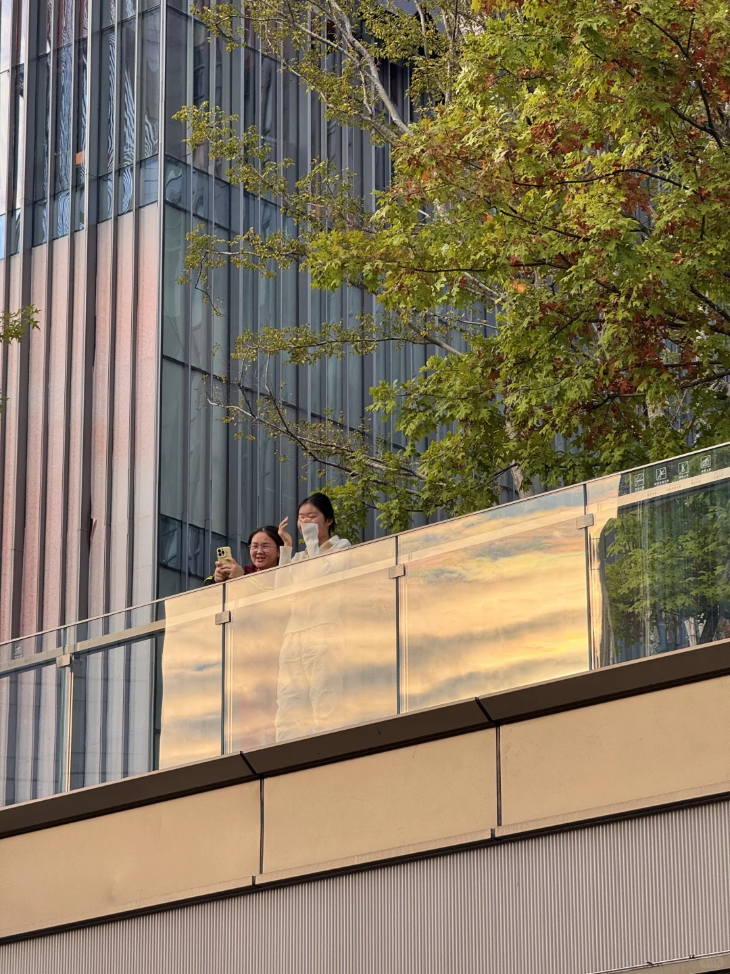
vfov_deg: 16.4
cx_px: 365
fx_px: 3374
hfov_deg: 12.3
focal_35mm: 120
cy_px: 487
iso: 50
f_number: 2.8
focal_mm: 15.66
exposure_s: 1/218
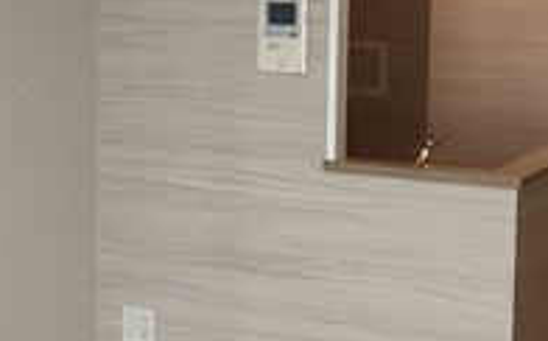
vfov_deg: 13.4
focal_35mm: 97
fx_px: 1447
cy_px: 56
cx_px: -34
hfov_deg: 20.6
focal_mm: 3.99
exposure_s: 1/100
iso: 40
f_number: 1.8
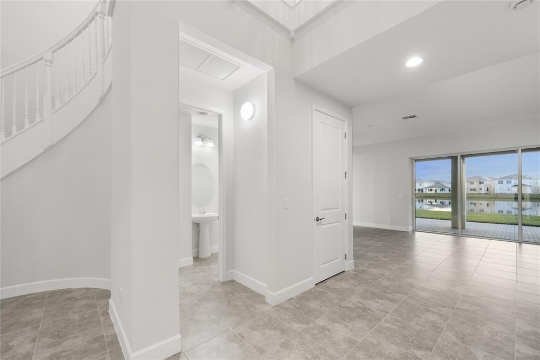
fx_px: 210
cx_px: 270
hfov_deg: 104.3
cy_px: 180
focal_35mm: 14
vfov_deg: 81.2
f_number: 5.6
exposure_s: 1/80
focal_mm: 14
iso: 4000
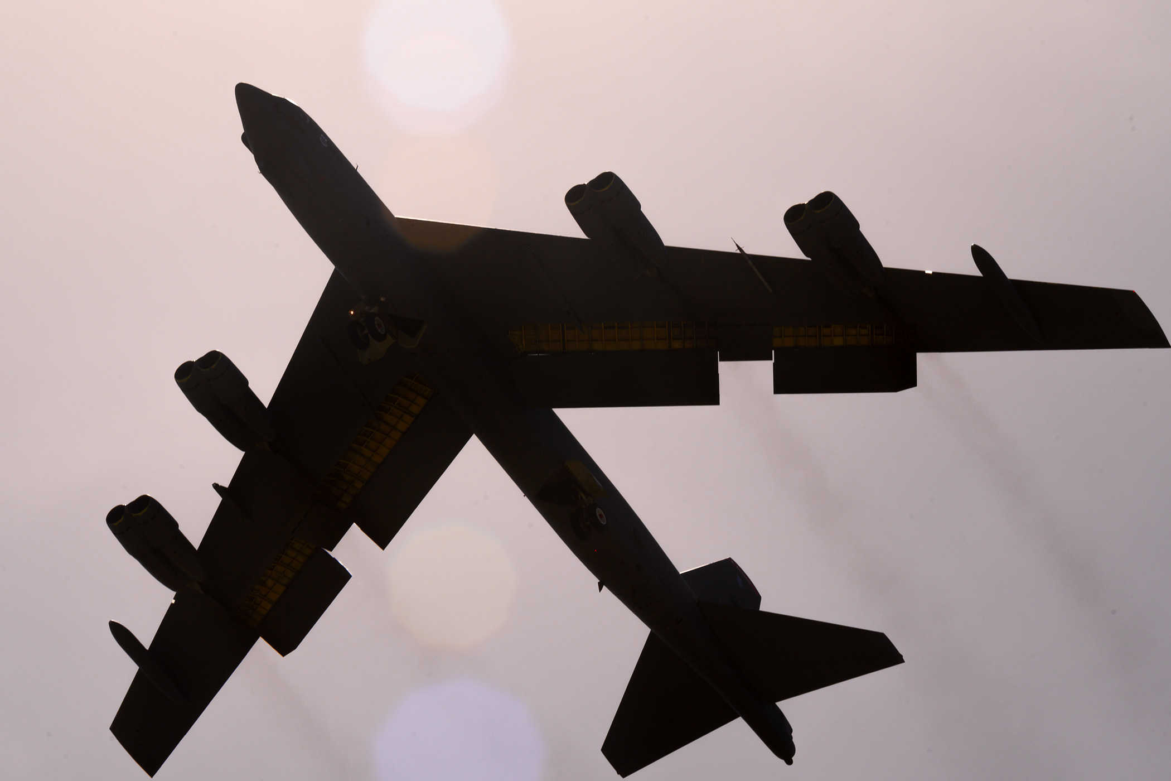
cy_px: 390
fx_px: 4554
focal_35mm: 140
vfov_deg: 9.8
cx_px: 586
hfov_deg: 14.7
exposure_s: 1/640
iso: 400
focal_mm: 140
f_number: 22
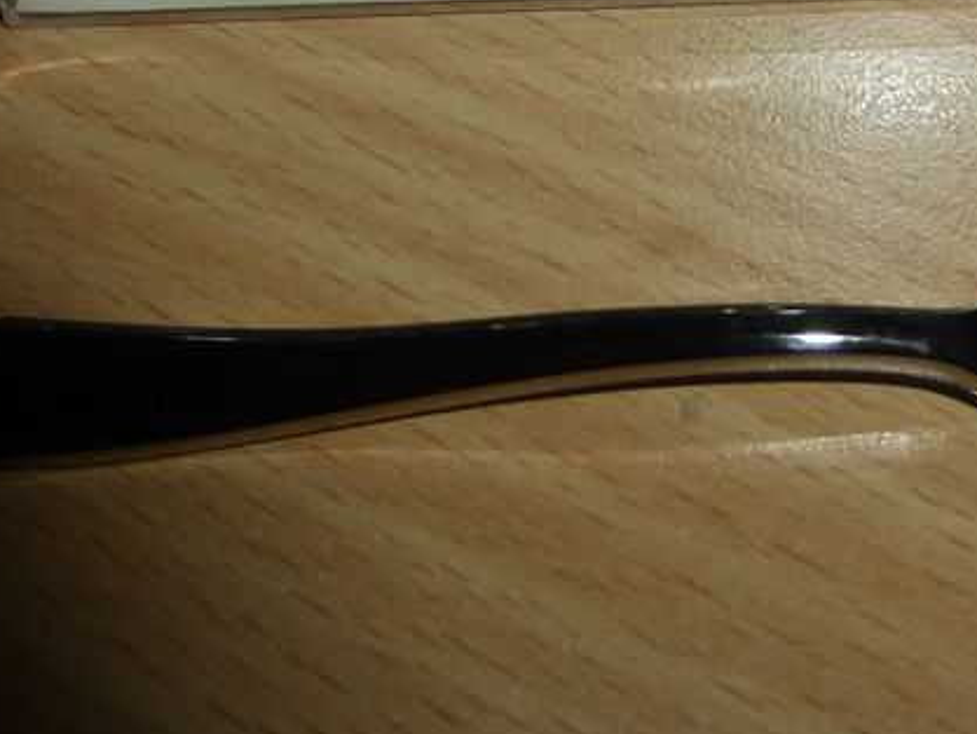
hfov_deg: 32.0
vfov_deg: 22.8
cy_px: -96
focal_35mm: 60
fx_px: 1694
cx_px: 609
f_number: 3.3
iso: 125
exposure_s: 1/125
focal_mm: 4.3
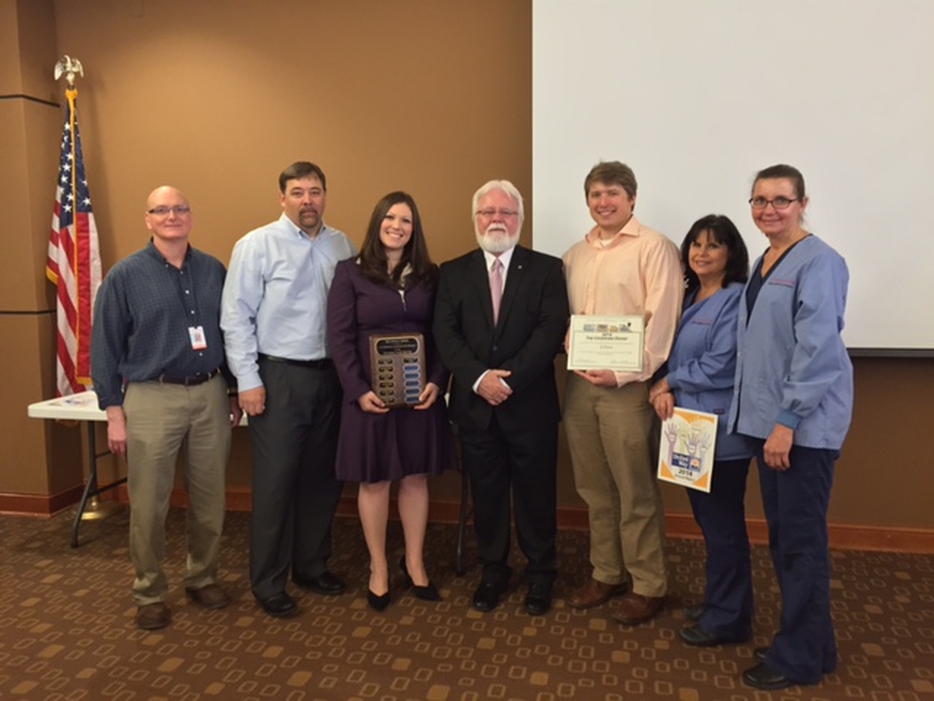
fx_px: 782
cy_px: 350
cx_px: 467
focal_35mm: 29
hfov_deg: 61.7
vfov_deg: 48.2
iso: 200
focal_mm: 4.15
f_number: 2.2
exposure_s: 1/30
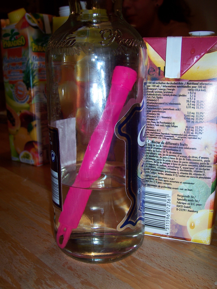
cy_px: 144
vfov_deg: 51.4
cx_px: 108
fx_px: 301
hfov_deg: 39.7
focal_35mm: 36
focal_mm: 6.2
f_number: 2.8
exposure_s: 1/60
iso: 80
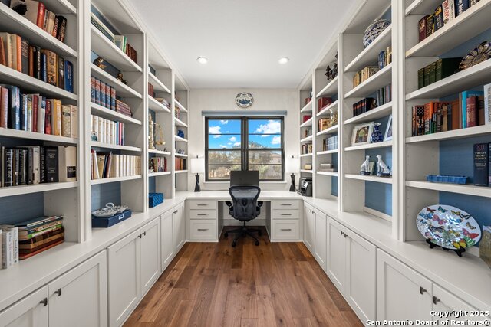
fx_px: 164
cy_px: 164
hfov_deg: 112.6
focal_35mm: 12
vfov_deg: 90.0
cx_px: 246
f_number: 8
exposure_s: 1/15
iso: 100
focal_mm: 12
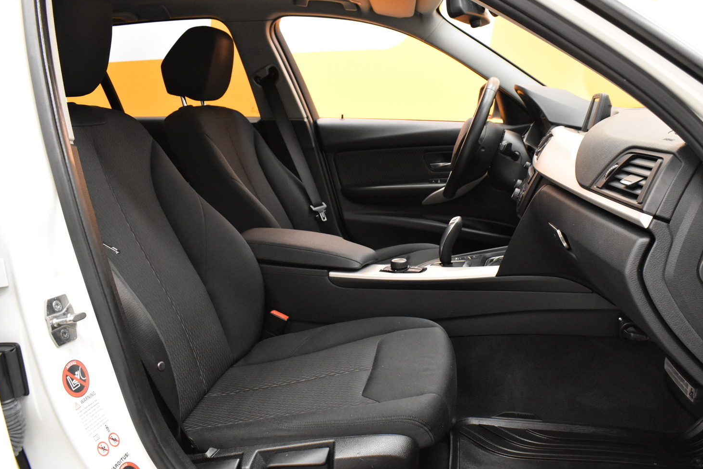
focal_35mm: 30
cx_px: 386
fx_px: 586
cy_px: 239
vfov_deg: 43.6
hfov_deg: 61.8
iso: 3200
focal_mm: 18
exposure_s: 1/50
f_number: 6.3
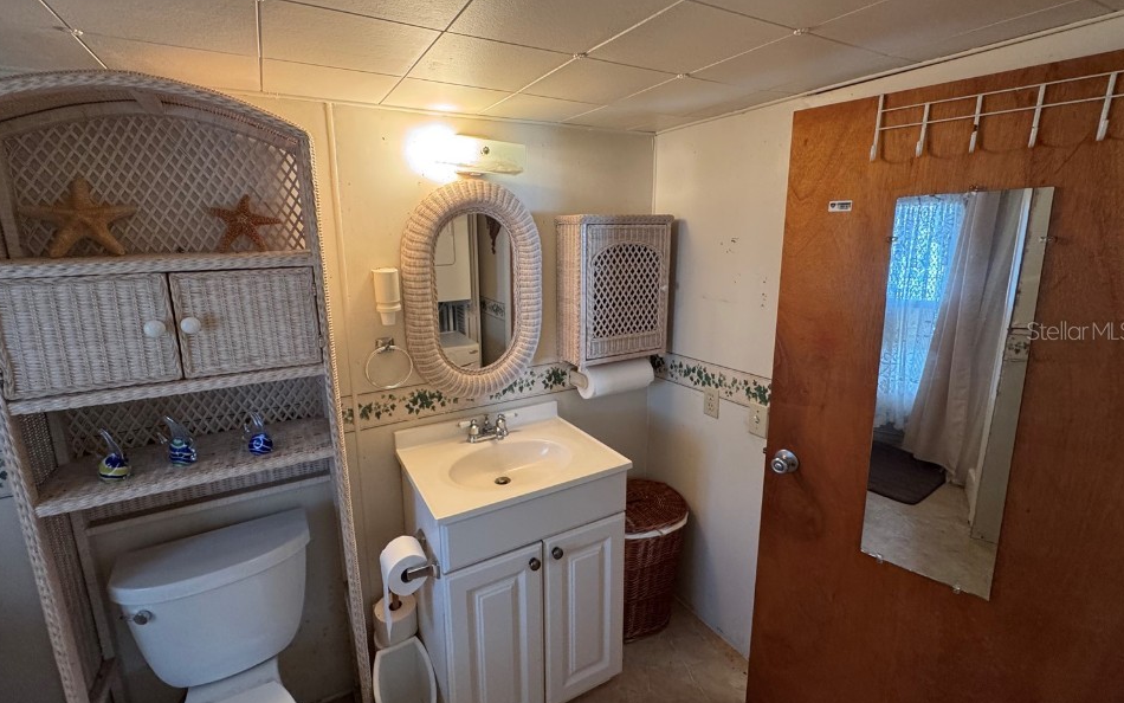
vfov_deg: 71.2
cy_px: 330
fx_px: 490
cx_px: 532
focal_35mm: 16
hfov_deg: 97.7
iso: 320
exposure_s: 1/60
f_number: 2.2
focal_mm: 2.22
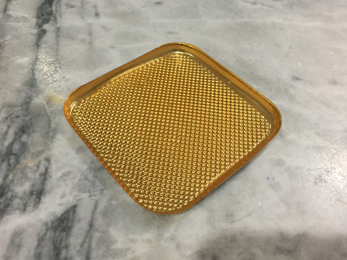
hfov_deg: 61.7
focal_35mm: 29
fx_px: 291
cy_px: 130
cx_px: 174
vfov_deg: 48.2
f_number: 2.2
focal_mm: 4.15
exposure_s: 1/33
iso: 250
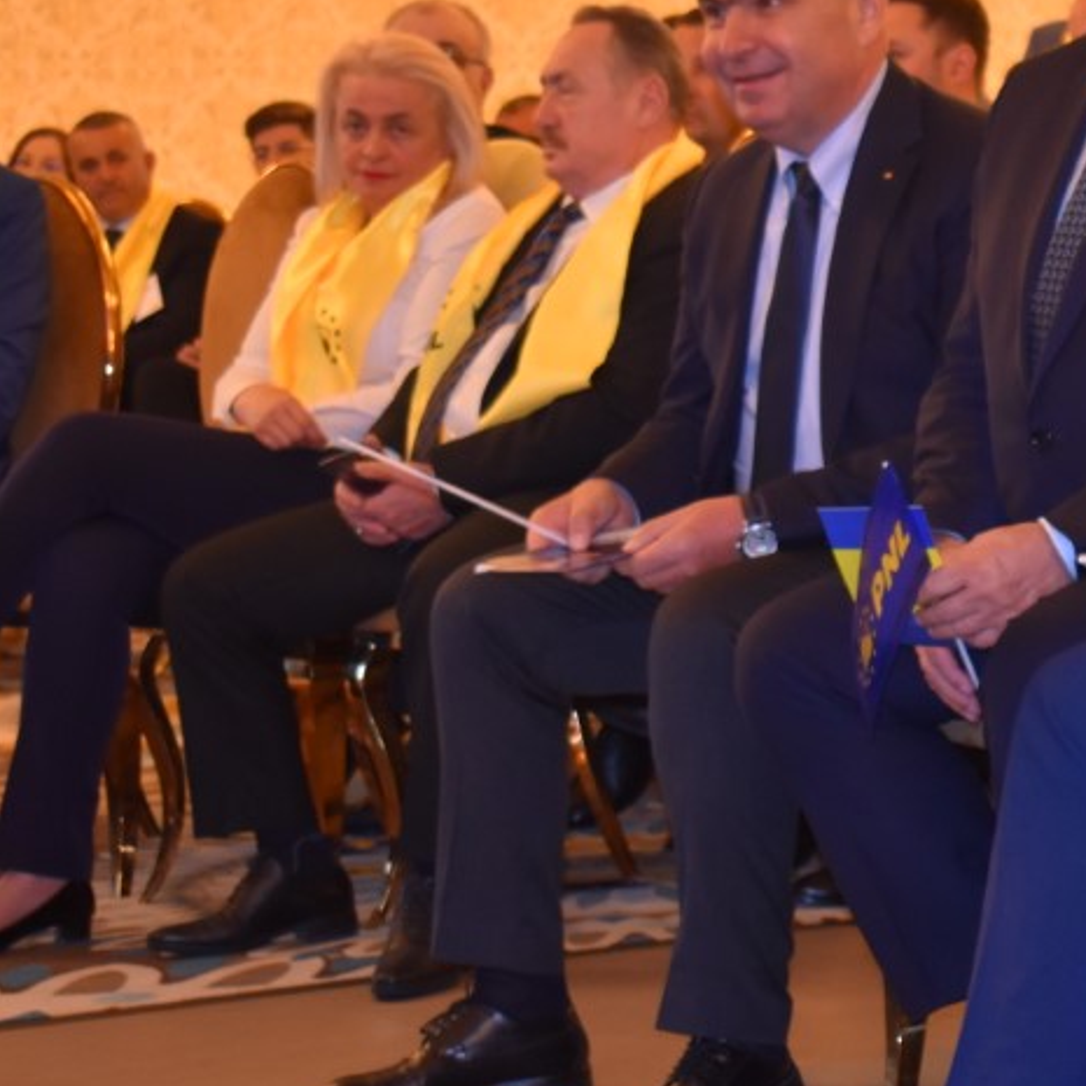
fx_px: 5042
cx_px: 1343
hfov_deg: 12.0
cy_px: 329
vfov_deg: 12.3
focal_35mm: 142
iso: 800
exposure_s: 1/60
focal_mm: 45
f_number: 5
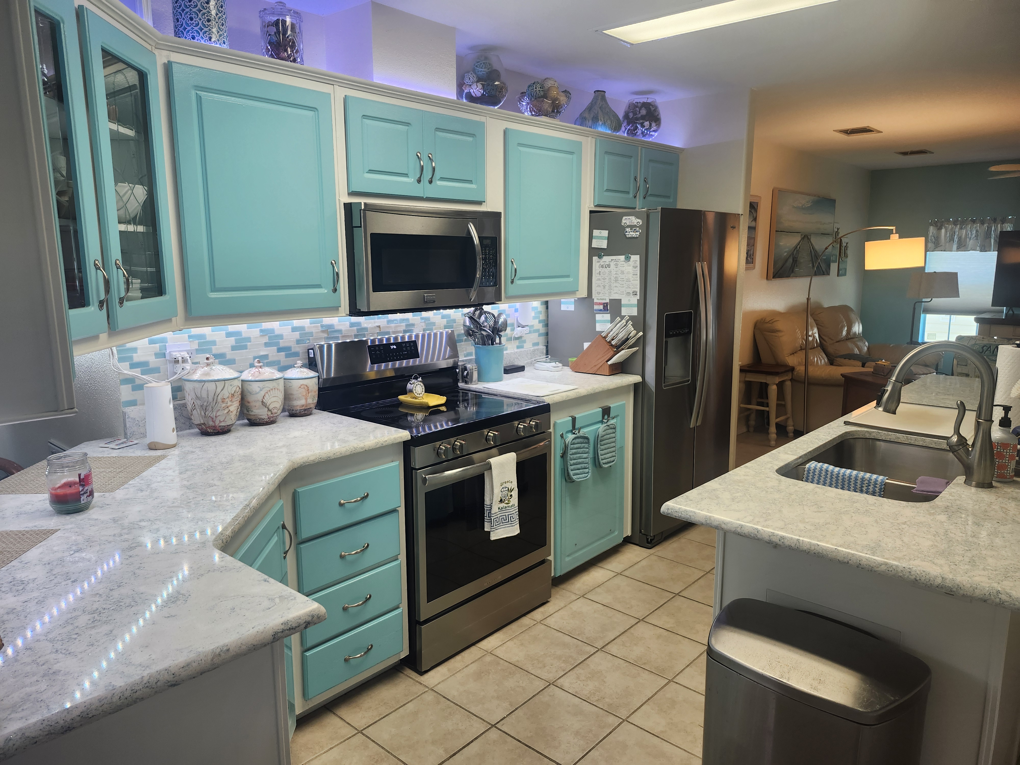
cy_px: 382
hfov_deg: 73.9
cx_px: 510
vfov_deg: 58.9
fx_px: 678
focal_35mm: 23
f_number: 1.8
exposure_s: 1/120
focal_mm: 5.54
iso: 125
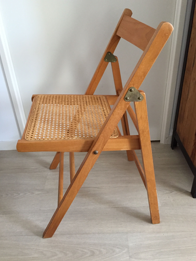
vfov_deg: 60.0
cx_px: 100
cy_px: 127
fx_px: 227
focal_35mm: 30
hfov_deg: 46.8
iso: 250
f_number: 2.2
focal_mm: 4.15
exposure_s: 1/33
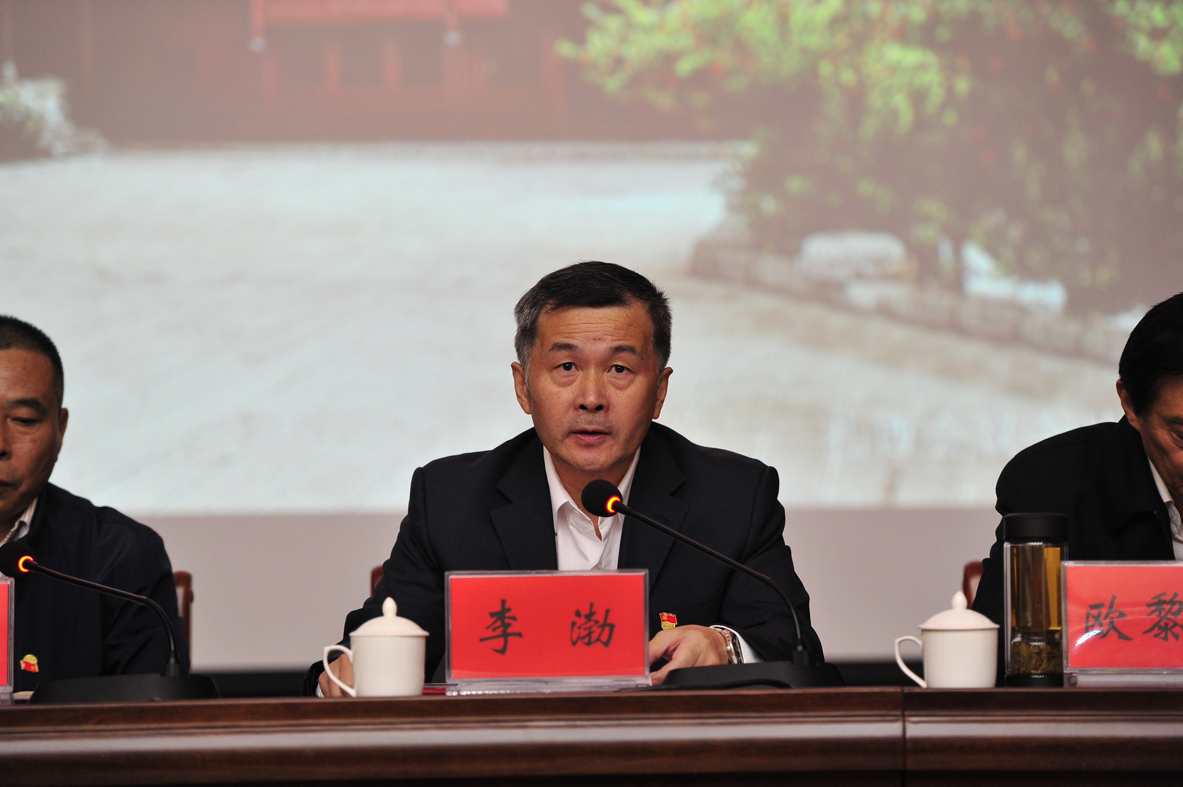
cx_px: 592
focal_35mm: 135
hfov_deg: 15.2
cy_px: 394
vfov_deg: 10.1
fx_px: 4433
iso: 2000
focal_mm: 135
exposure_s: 1/125
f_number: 3.2
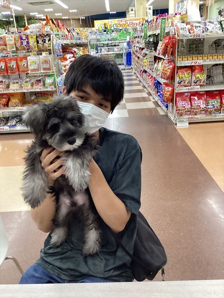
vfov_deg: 58.4
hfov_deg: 45.4
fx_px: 267
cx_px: 112
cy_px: 149
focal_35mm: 31
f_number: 2.4
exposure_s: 1/60
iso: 250
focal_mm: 3.3
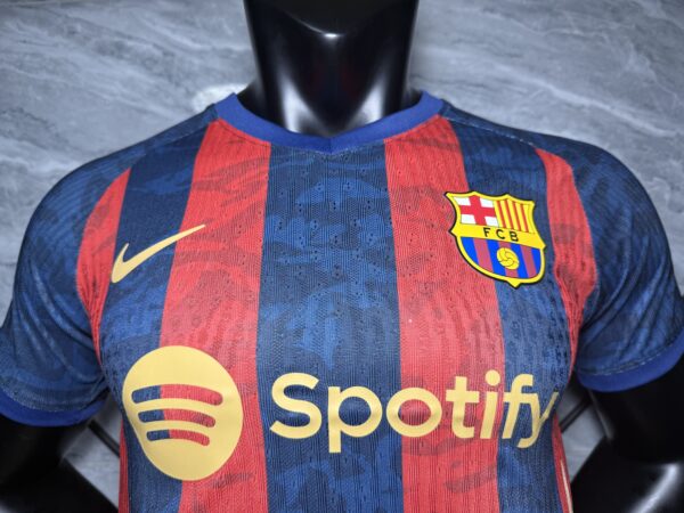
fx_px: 474
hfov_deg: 71.6
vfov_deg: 56.8
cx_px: 342
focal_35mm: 24
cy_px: 256
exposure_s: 1/100
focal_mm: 6.76
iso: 100
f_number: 1.78
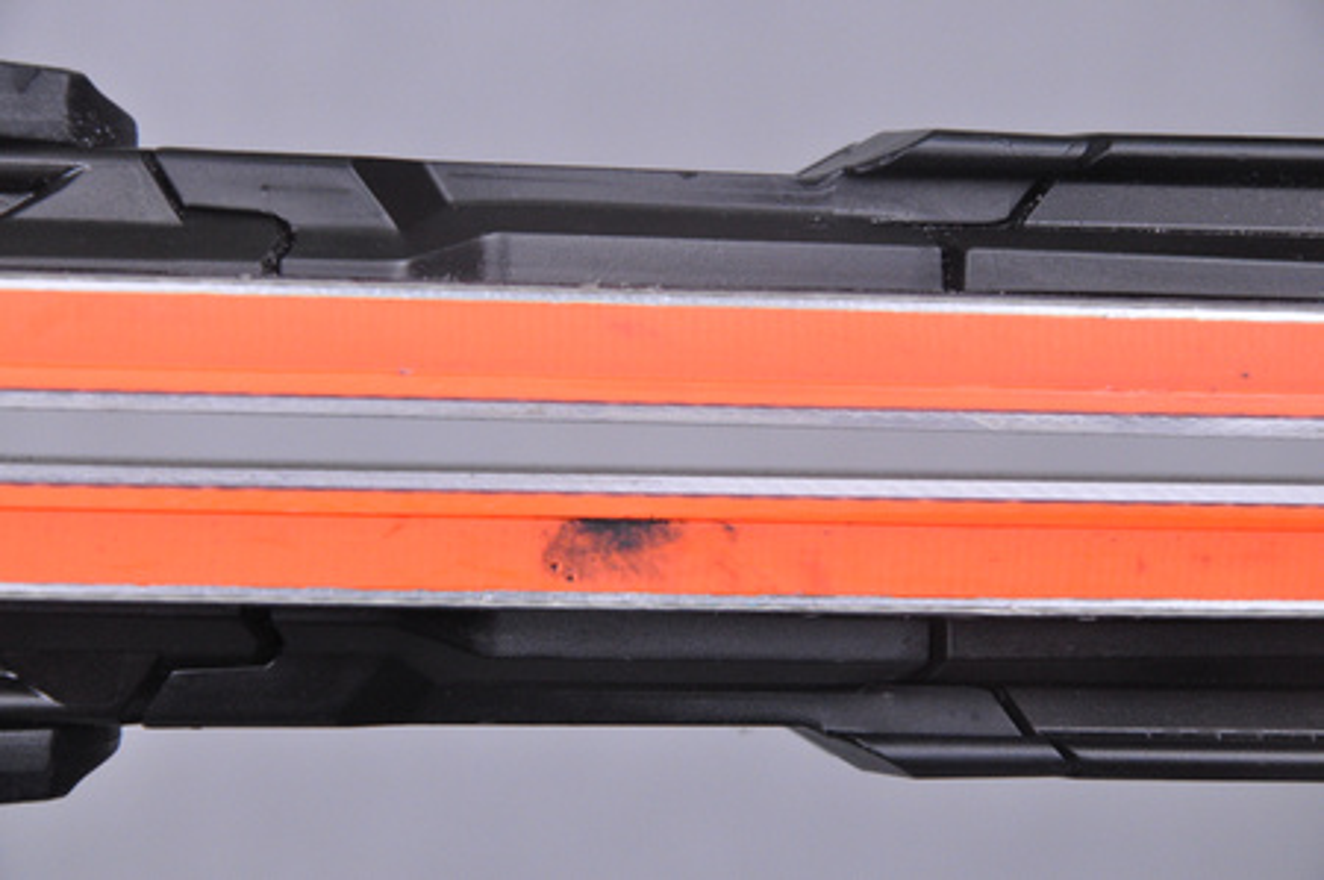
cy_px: 440
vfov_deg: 8.7
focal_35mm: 158
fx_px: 5786
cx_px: 662
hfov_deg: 13.1
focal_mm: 105
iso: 3200
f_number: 9.5
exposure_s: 1/125
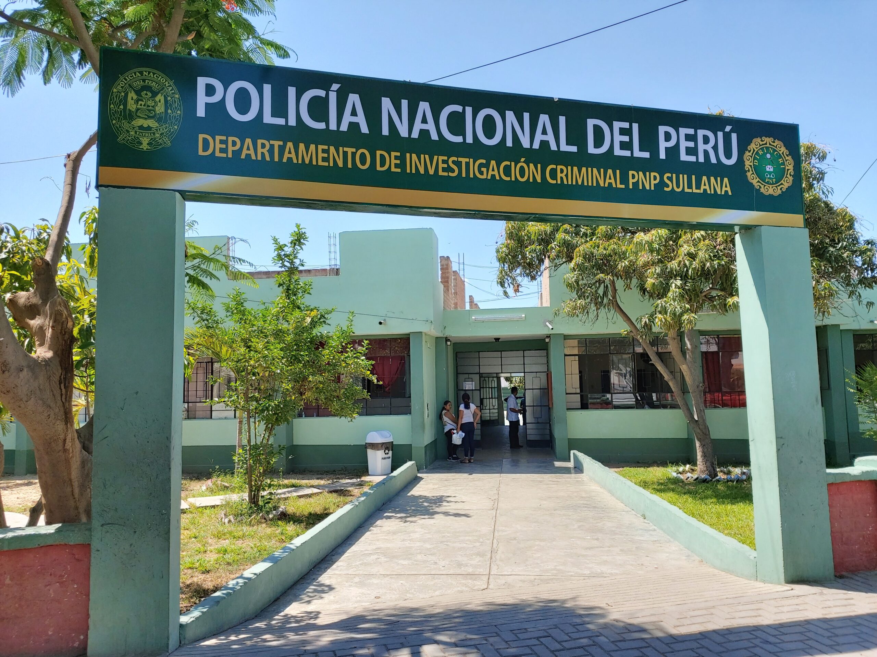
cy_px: 328
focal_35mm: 25
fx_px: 633
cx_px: 438
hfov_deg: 69.4
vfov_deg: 54.9
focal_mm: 4.58
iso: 50
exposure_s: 1/1067
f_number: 2
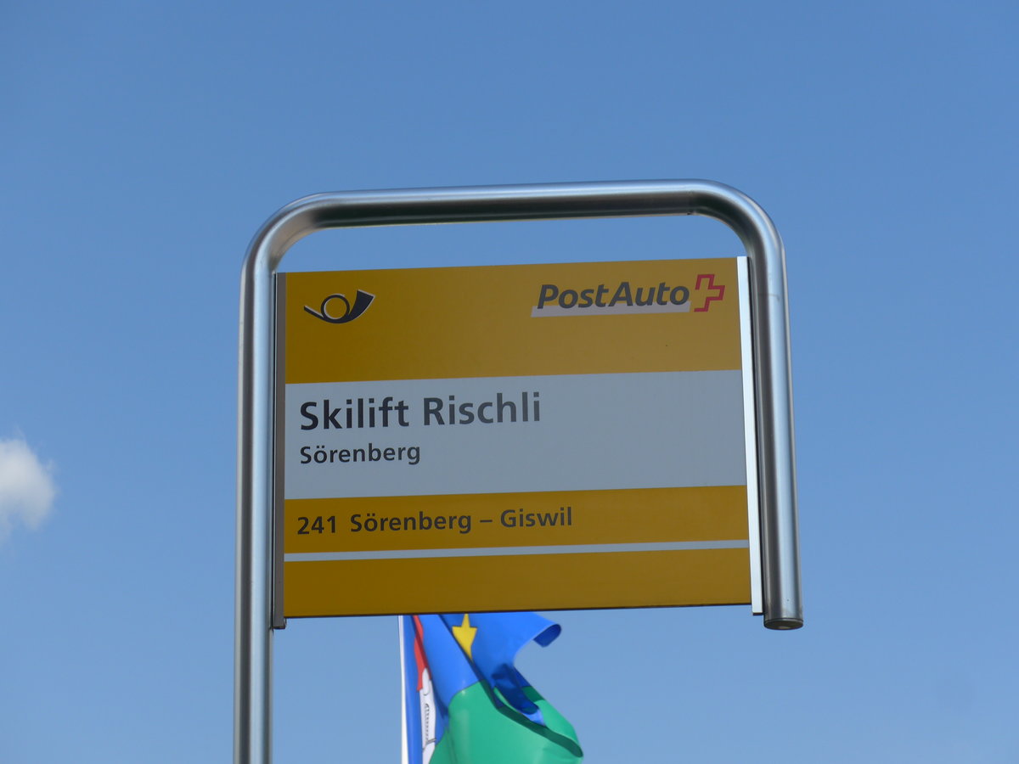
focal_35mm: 110
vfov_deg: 13.5
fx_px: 3238
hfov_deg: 17.9
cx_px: 510
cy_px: 382
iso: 80
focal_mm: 21.6
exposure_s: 1/500
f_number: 4.9
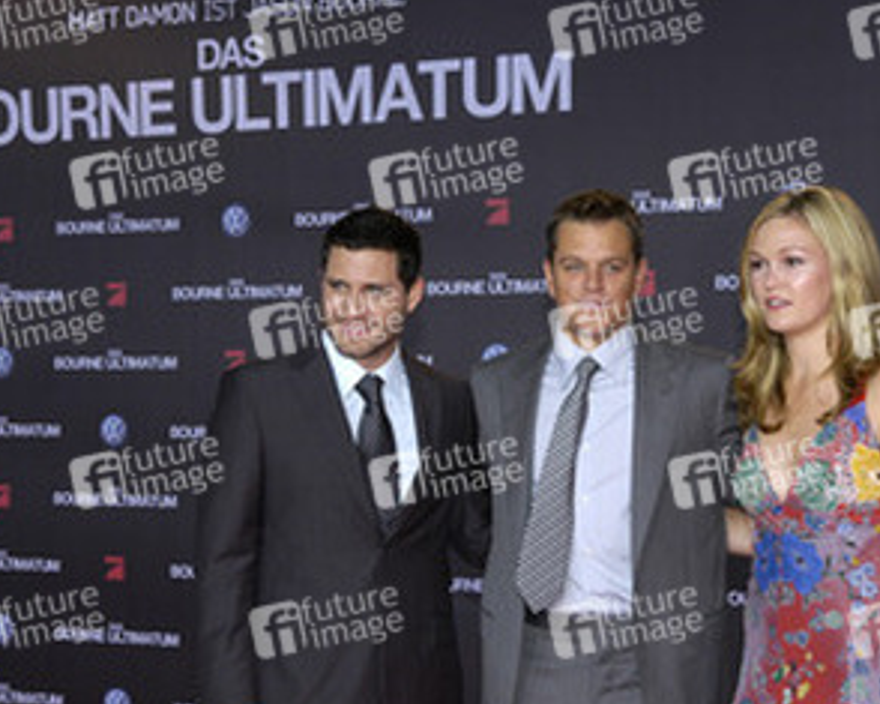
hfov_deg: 23.3
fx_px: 2135
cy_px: 398
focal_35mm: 82
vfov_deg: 18.7
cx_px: 367
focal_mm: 38
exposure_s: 1/80
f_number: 7.1
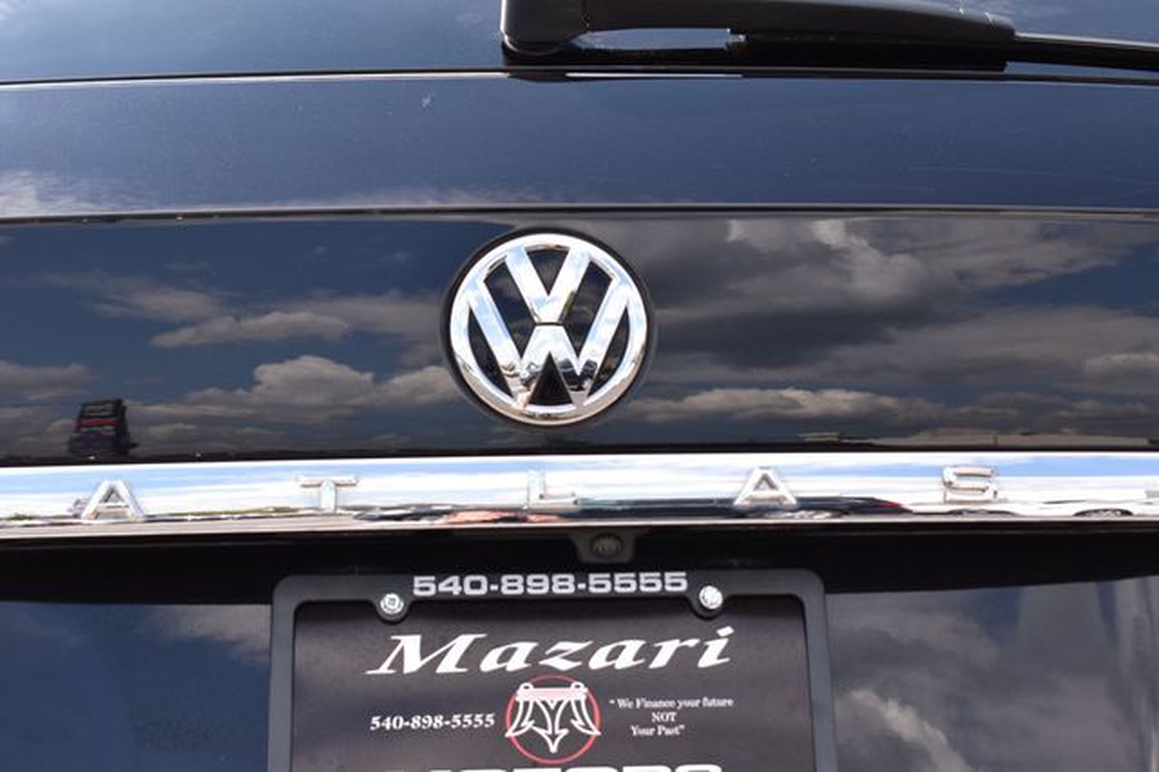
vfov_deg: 21.5
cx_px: 580
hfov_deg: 31.9
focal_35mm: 63
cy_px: 386
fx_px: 2027
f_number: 7.1
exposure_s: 1/320
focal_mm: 42
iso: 200
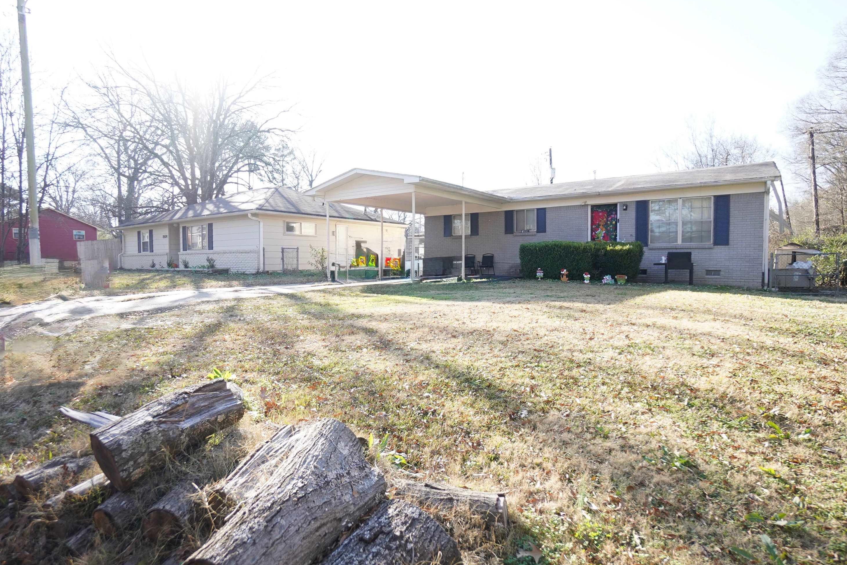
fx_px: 447
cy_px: 286
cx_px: 414
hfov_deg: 86.9
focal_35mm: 19
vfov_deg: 64.6
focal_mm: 12
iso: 400
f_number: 4
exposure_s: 1/500
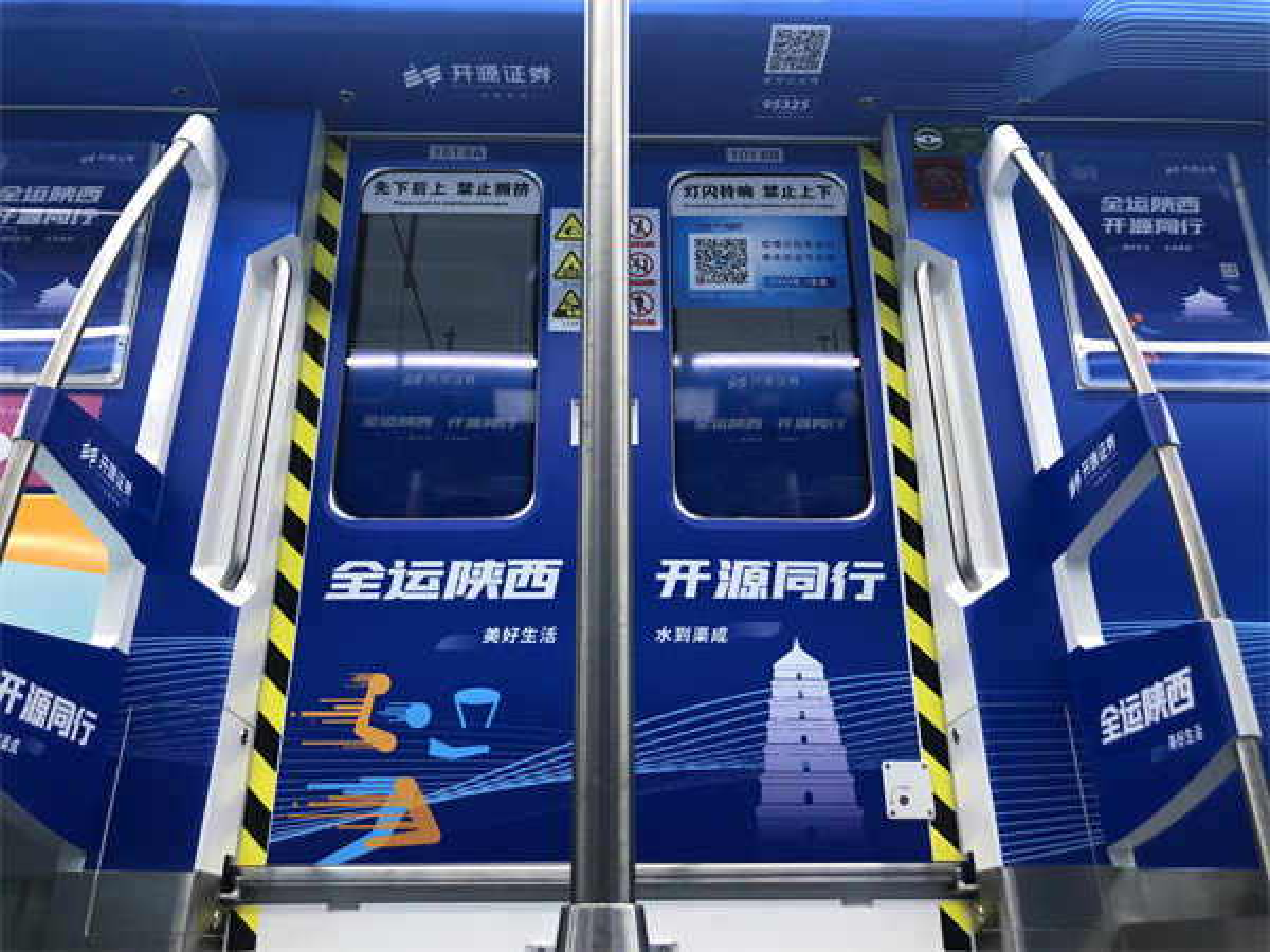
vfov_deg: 49.7
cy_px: 476
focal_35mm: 28
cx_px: 635
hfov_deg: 63.4
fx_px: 1027
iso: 50
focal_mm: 3.99
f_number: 1.8
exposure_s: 1/17
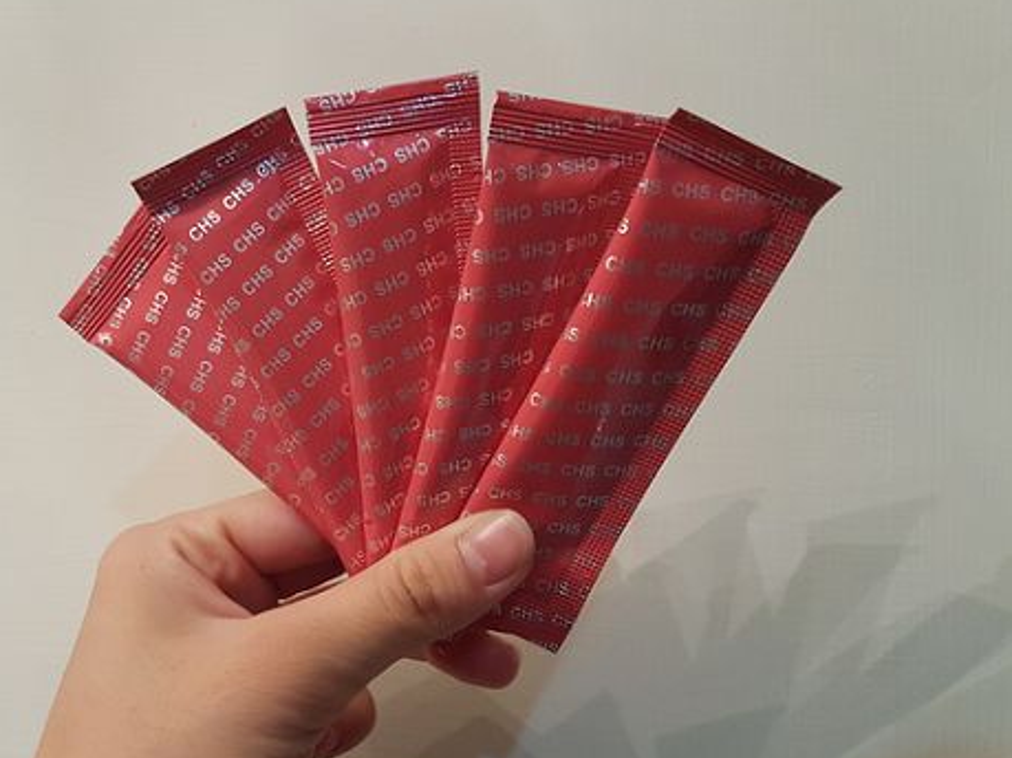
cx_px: 392
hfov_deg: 53.5
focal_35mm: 34
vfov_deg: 41.8
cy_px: 394
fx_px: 994
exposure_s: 1/40
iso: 160
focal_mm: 4.2
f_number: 1.7
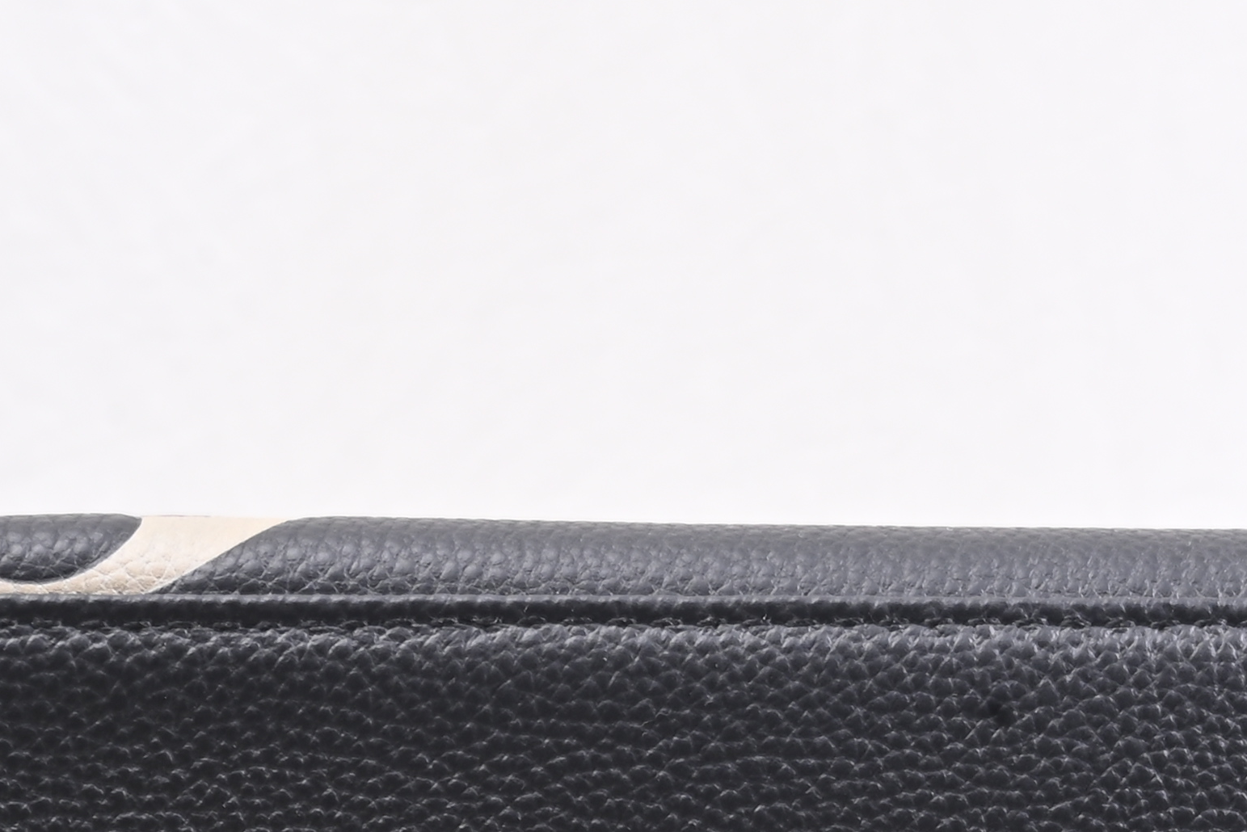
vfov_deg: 8.7
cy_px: 1009
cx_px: 1287
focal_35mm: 156
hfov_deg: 13.0
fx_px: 5405
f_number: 16
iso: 160
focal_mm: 40
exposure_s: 1/2
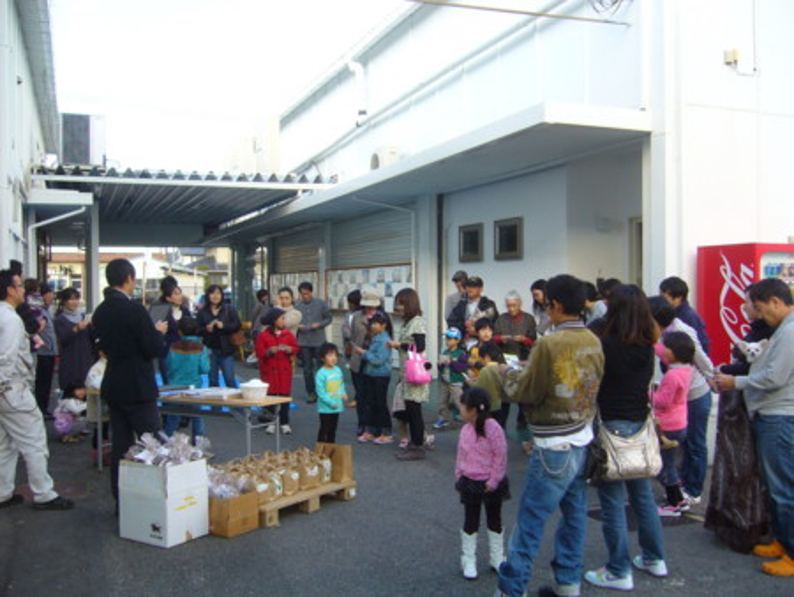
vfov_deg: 40.7
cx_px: 397
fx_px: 803
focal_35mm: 35
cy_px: 298
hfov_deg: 52.6
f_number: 2.8
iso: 80
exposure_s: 1/125
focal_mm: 5.8
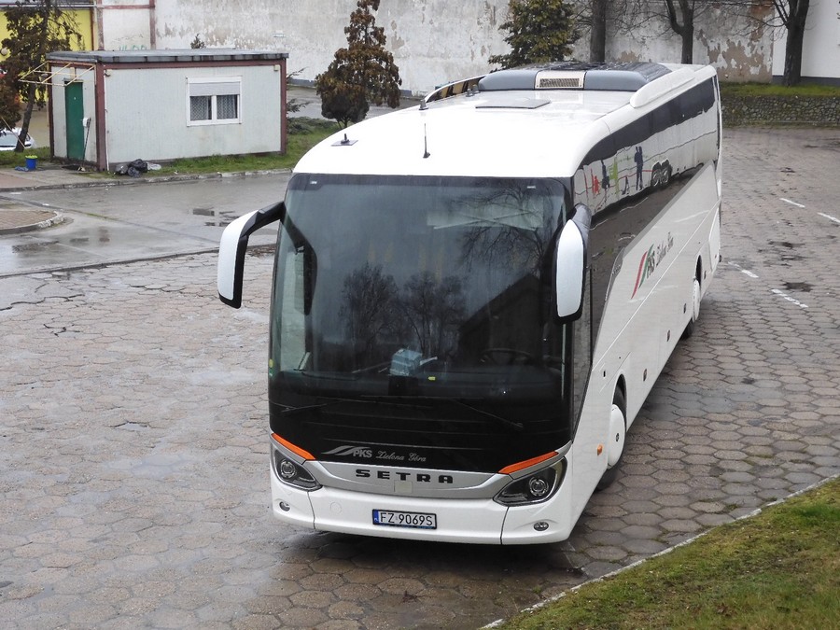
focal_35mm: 65
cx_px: 420
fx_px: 1577
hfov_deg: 29.8
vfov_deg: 22.6
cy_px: 315
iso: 400
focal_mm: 11.6
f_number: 4.5
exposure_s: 1/200
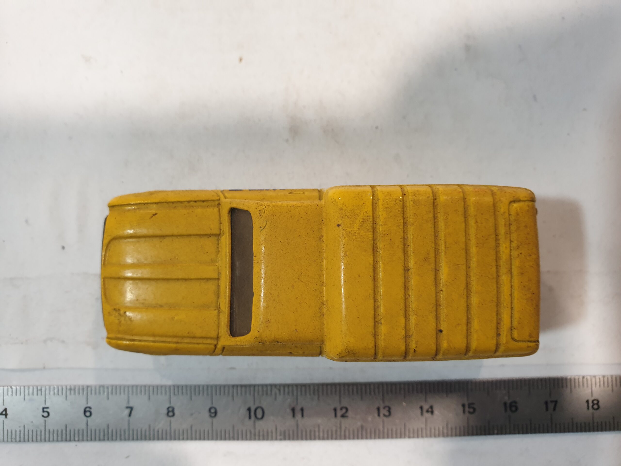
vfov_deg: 53.1
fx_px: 466
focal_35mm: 26
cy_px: 233
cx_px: 310
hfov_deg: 67.3
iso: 160
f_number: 2.4
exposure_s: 1/50
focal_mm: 4.3
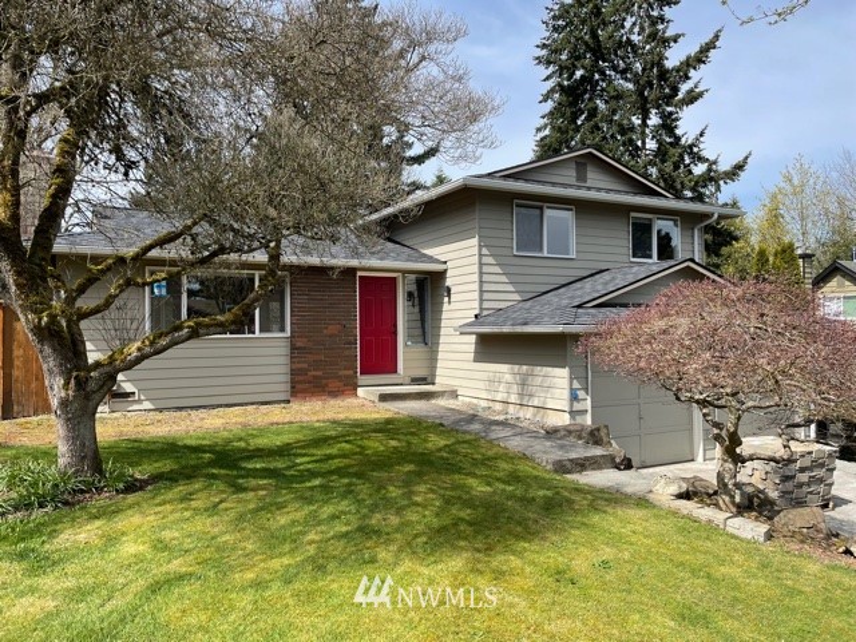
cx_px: 428
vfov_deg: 53.1
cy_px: 321
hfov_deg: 67.3
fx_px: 643
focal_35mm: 26
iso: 32
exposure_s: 1/1855
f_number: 1.6
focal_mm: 4.2
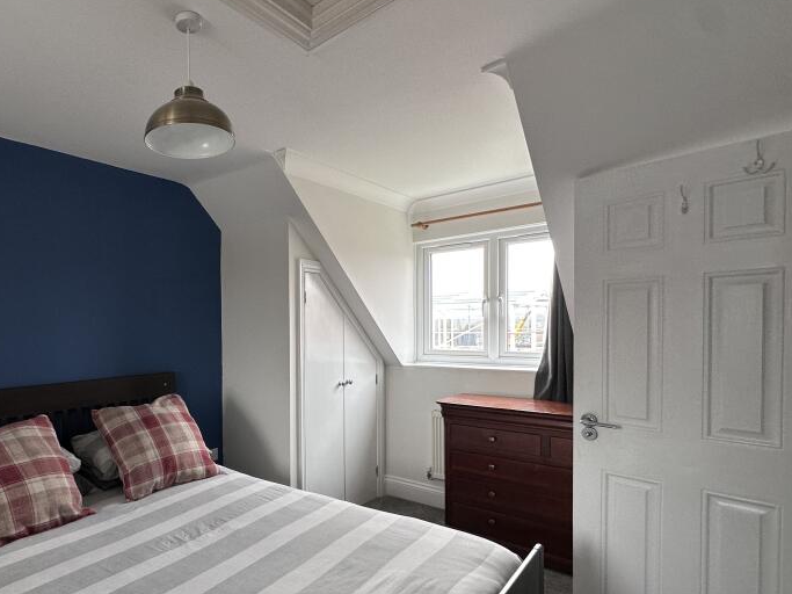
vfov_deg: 63.2
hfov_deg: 74.9
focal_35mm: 21
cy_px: 335
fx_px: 480
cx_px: 227
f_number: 2.2
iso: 100
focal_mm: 2.22
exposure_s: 1/100
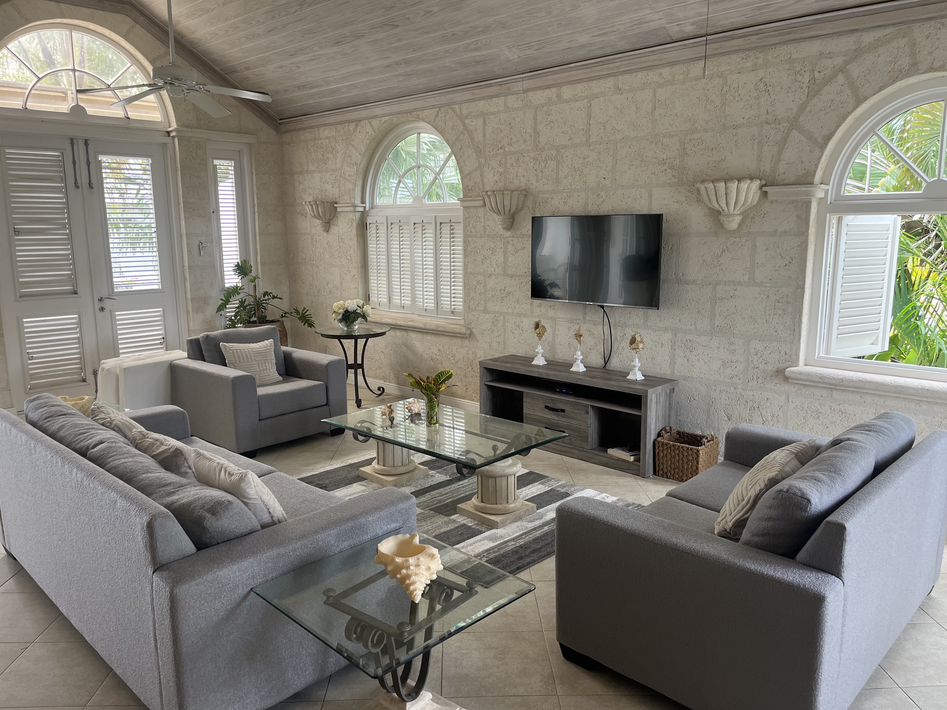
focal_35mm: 26
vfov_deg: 53.1
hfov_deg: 67.3
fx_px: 711
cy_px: 355
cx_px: 474
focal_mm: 5.1
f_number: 1.6
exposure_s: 1/124
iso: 64
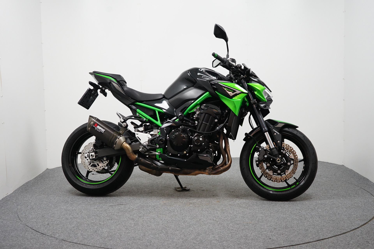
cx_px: 187
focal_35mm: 48
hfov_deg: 41.1
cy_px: 124
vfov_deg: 28.1
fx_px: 499
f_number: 4.5
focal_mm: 48
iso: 800
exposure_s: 1/60
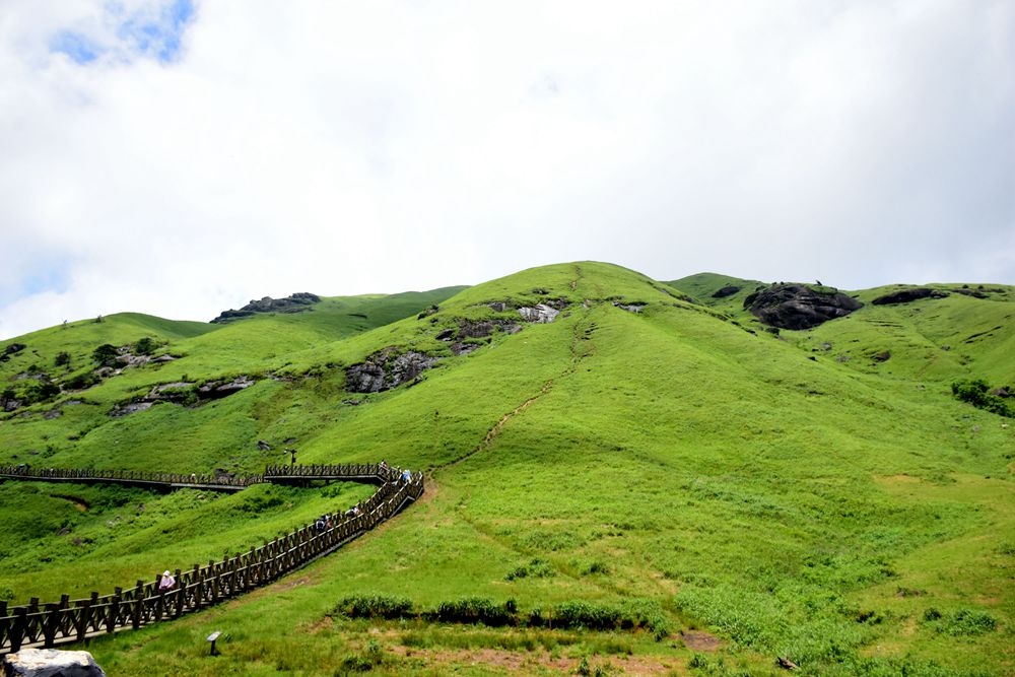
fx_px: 761
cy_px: 338
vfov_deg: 47.9
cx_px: 508
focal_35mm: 27
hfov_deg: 67.4
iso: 800
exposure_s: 1/4000
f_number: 4.5
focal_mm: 18
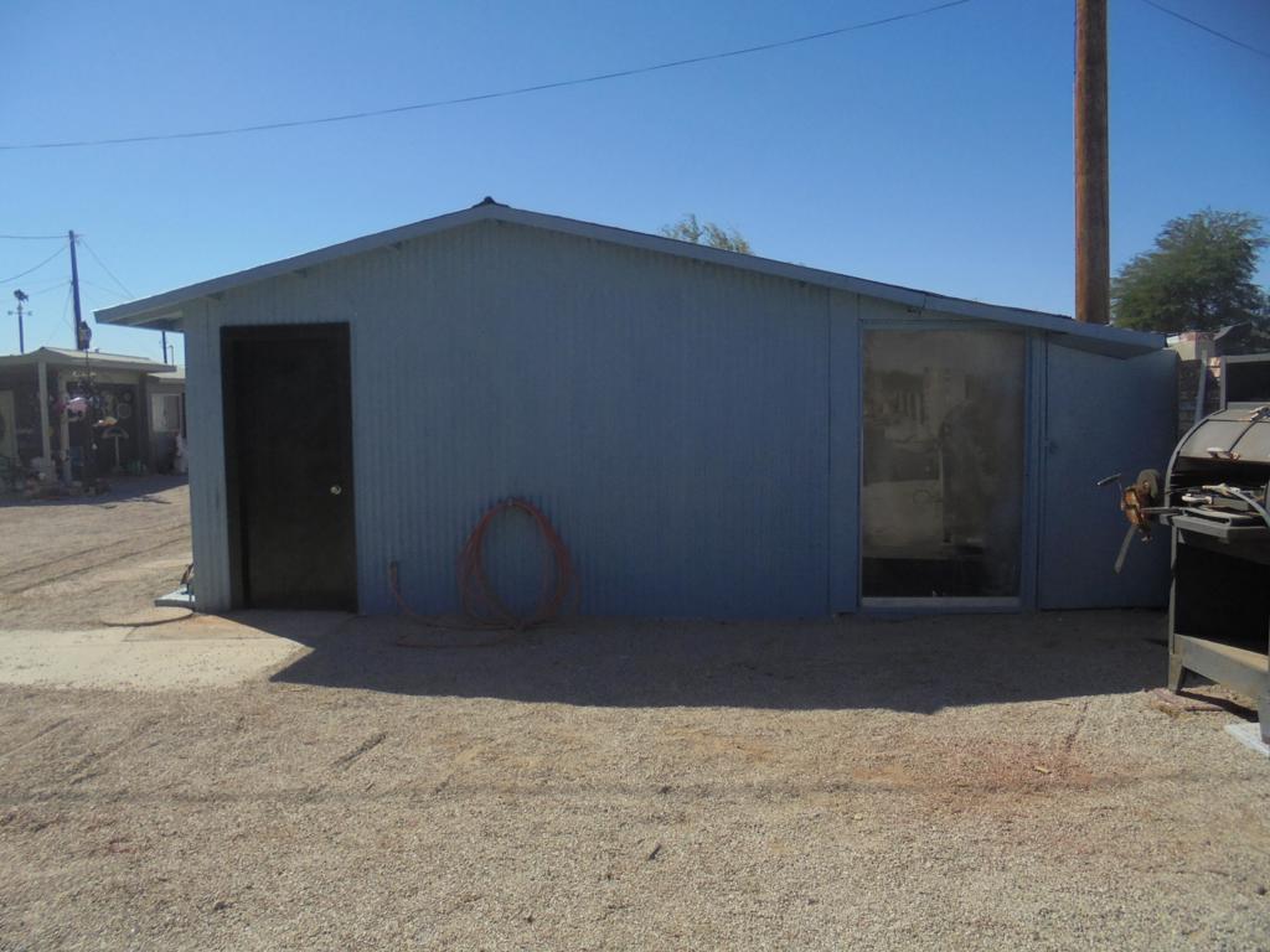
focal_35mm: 26
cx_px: 635
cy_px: 476
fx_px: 954
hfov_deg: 67.3
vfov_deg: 53.1
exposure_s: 1/1000
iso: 100
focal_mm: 4.6
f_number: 3.5
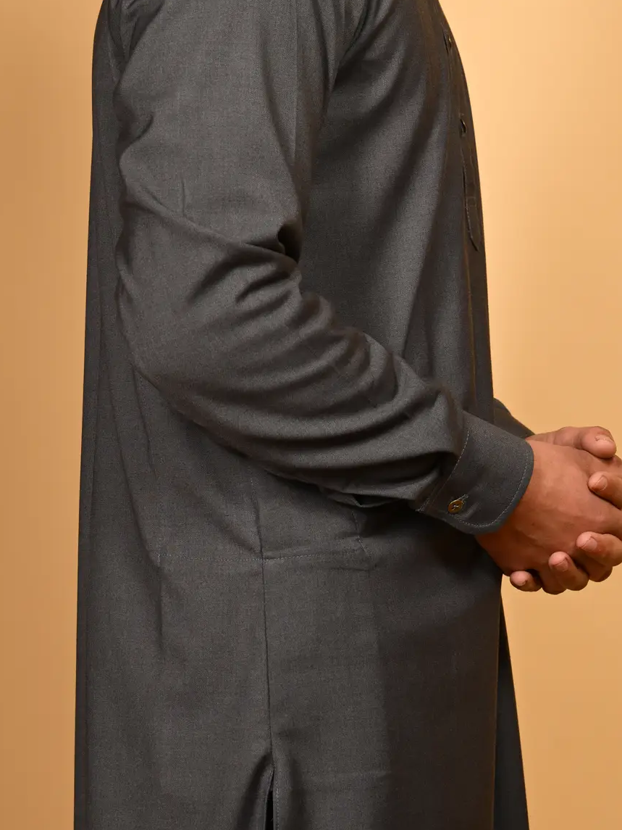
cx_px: 329
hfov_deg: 10.8
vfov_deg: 14.3
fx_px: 3282
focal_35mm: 137
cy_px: 154
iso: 160
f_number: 6.3
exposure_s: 1/200
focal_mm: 64
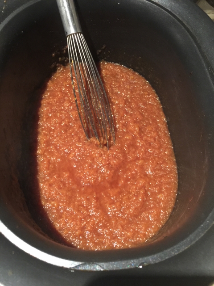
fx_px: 239
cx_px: 107
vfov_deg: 61.7
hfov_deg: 48.2
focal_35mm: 29
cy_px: 143
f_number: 2.2
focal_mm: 4.15
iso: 80
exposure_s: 1/4
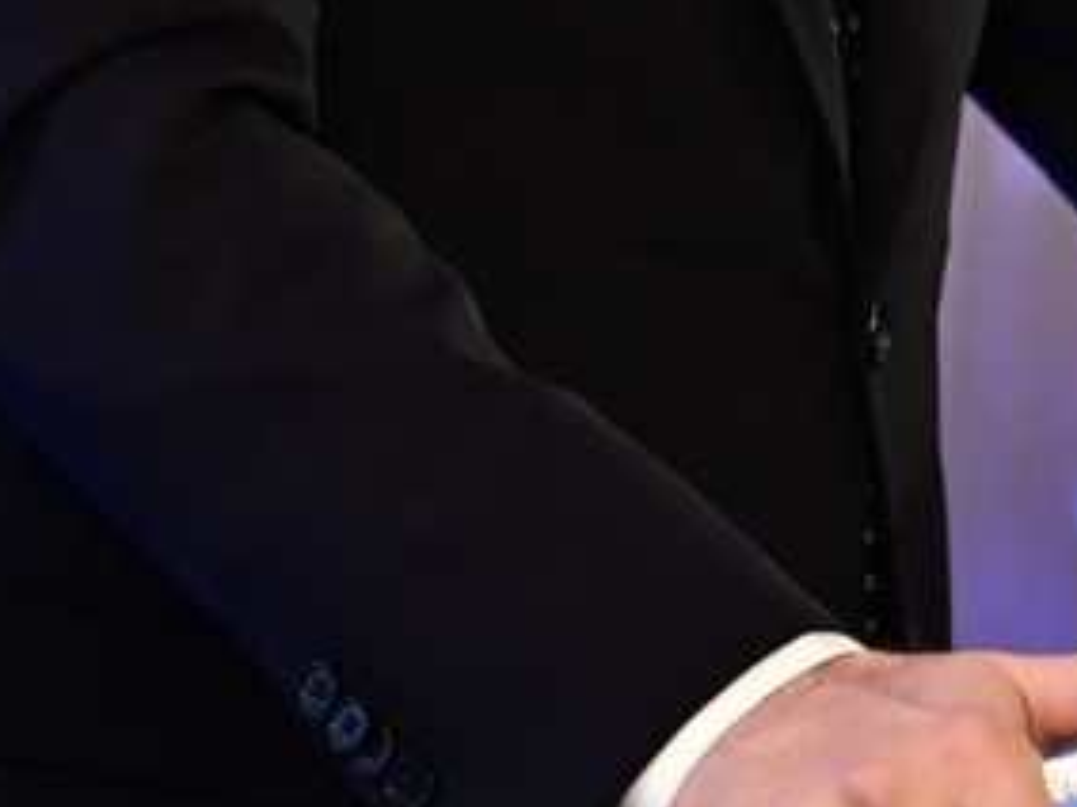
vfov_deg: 3.0
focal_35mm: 490
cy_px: -400
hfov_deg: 4.0
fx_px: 15239
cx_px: 1530
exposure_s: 1/250
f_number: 2.8
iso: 1600
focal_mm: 120
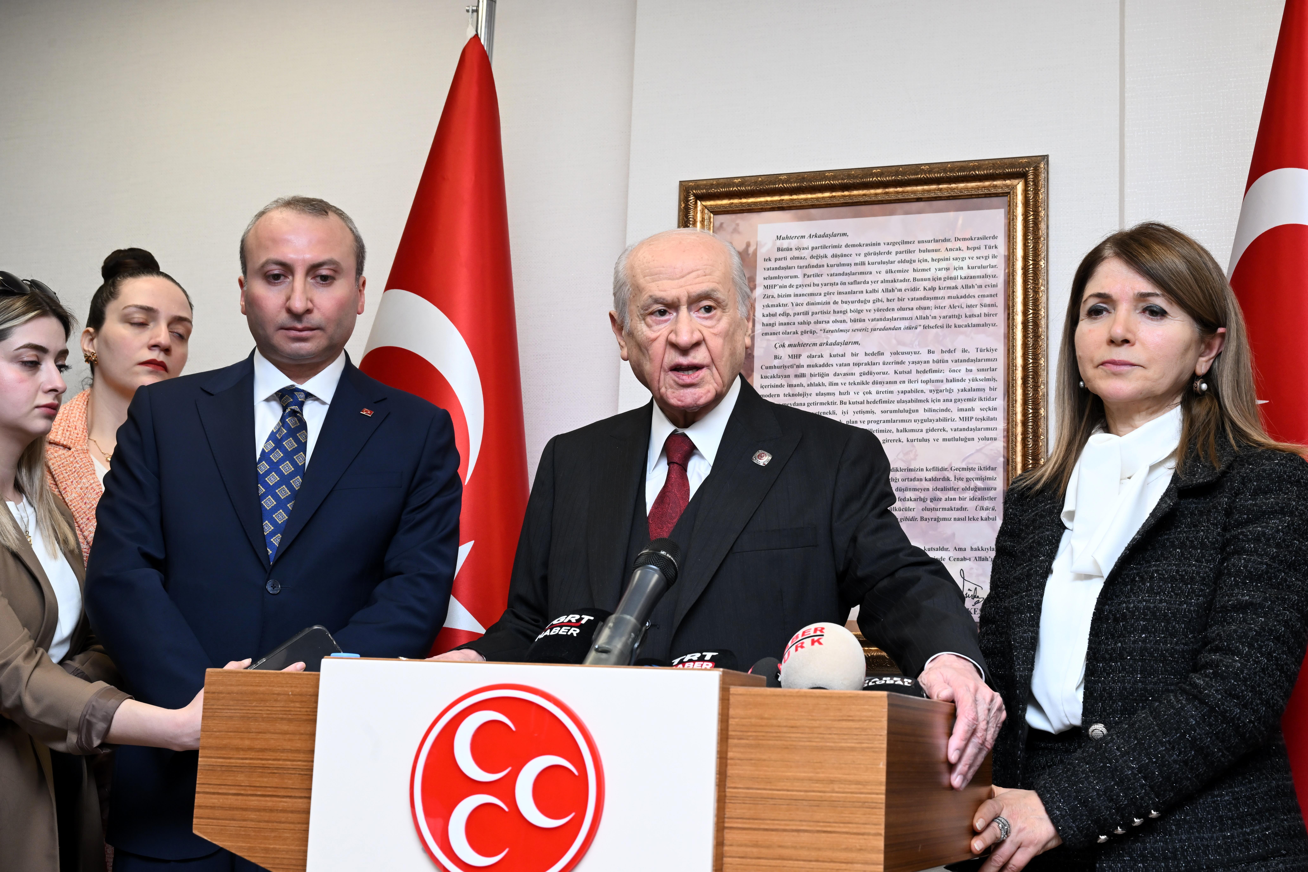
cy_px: 436
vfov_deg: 26.5
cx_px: 654
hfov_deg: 38.9
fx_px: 1853
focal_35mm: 51
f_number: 9
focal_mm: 51
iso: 1000
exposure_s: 1/100
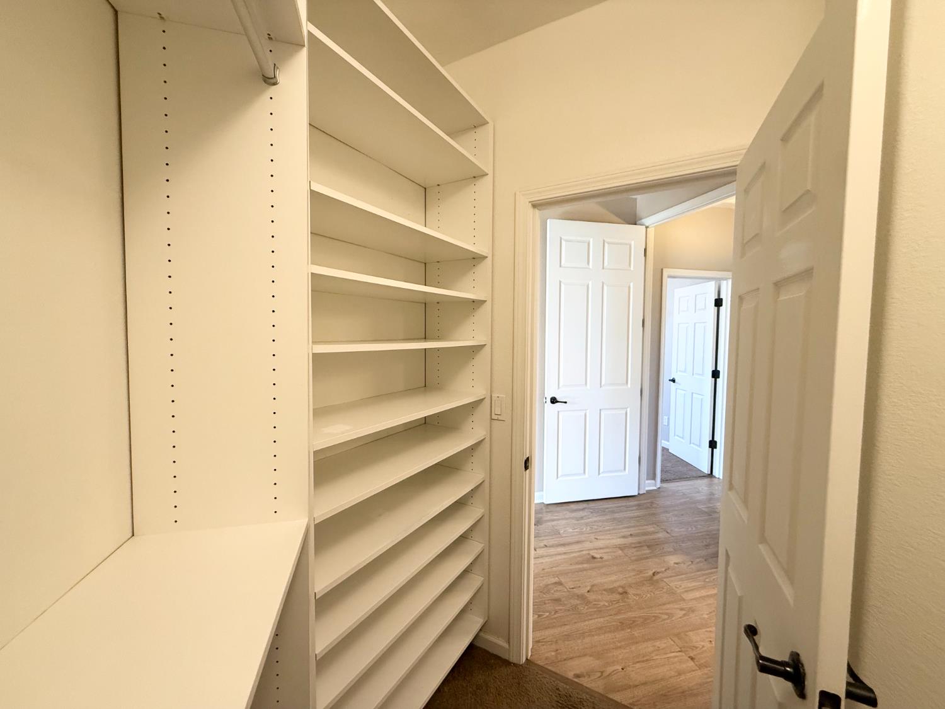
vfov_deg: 85.7
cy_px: 354
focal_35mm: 14
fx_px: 382
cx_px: 472
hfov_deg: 102.1
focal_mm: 2.22
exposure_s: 1/60
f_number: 2.2
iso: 200
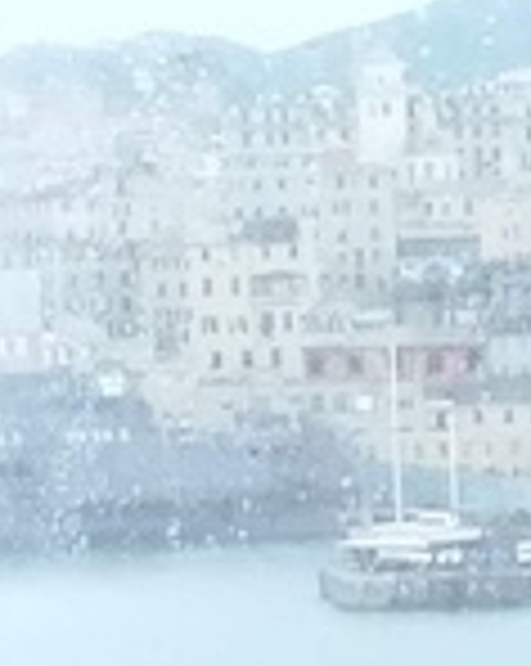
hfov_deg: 6.4
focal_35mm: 240
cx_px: 558
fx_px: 4724
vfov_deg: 7.6
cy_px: 1449
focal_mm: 3.83
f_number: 2.2
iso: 125
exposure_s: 1/30
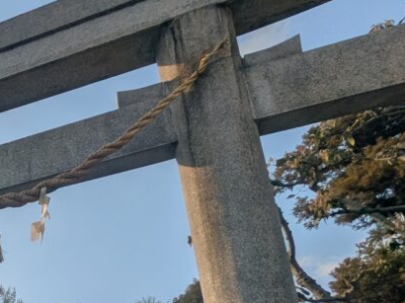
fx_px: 585
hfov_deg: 27.0
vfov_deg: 24.2
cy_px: 427
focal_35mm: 50
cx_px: -202
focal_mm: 2.35
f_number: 2.2
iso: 40
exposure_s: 1/3448
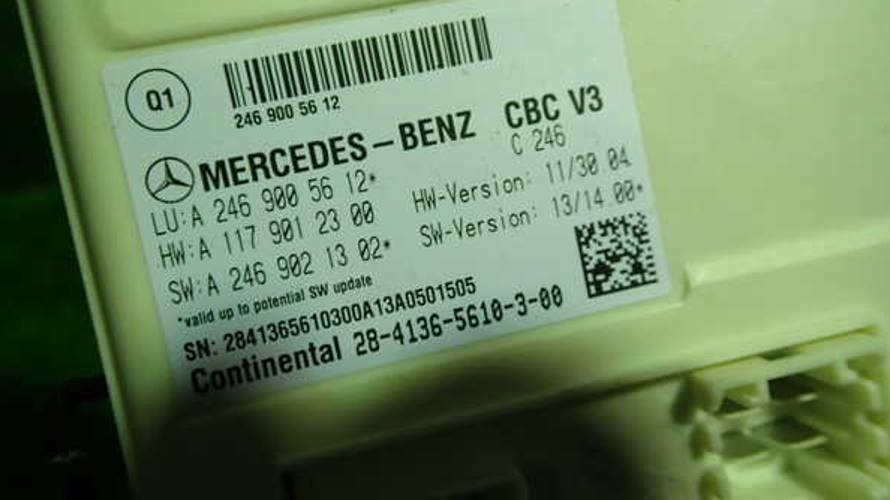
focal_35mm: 33
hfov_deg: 59.5
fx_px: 779
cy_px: 214
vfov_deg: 35.6
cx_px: 446
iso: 125
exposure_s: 1/60
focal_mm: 5.4
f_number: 2.3
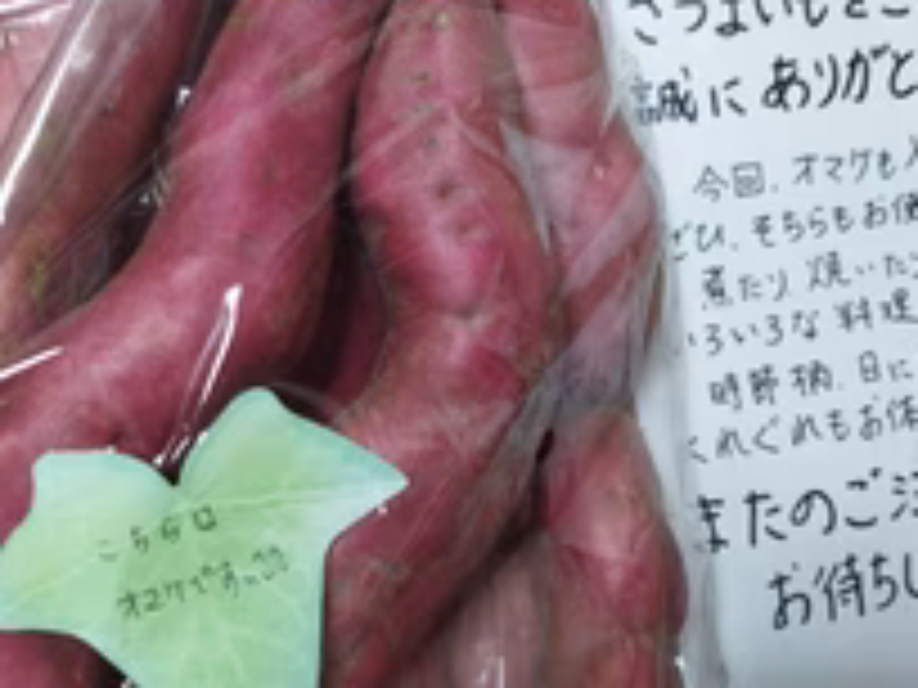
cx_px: 504
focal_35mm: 53
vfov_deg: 27.5
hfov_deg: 36.1
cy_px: 355
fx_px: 1406
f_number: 1.79
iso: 188
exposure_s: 1/50
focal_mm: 4.7
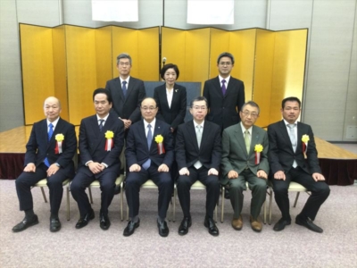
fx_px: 320
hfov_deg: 58.4
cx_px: 178
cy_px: 134
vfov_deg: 45.4
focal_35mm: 31
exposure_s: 1/33
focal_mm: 3.3
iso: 100
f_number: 2.4
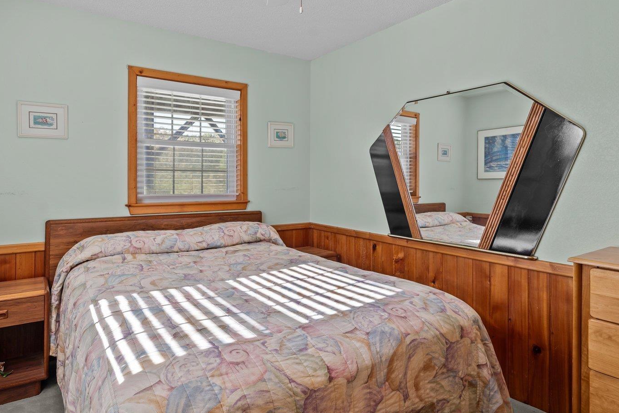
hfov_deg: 81.0
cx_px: 280
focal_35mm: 21
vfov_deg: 59.3
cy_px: 184
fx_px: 361
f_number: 8
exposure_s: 1/13
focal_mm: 14
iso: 100
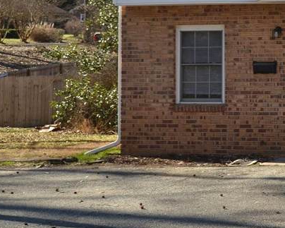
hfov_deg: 16.7
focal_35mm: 107
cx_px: 399
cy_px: 2
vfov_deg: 14.2
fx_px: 902
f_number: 5.6
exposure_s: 1/125
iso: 110
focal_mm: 24
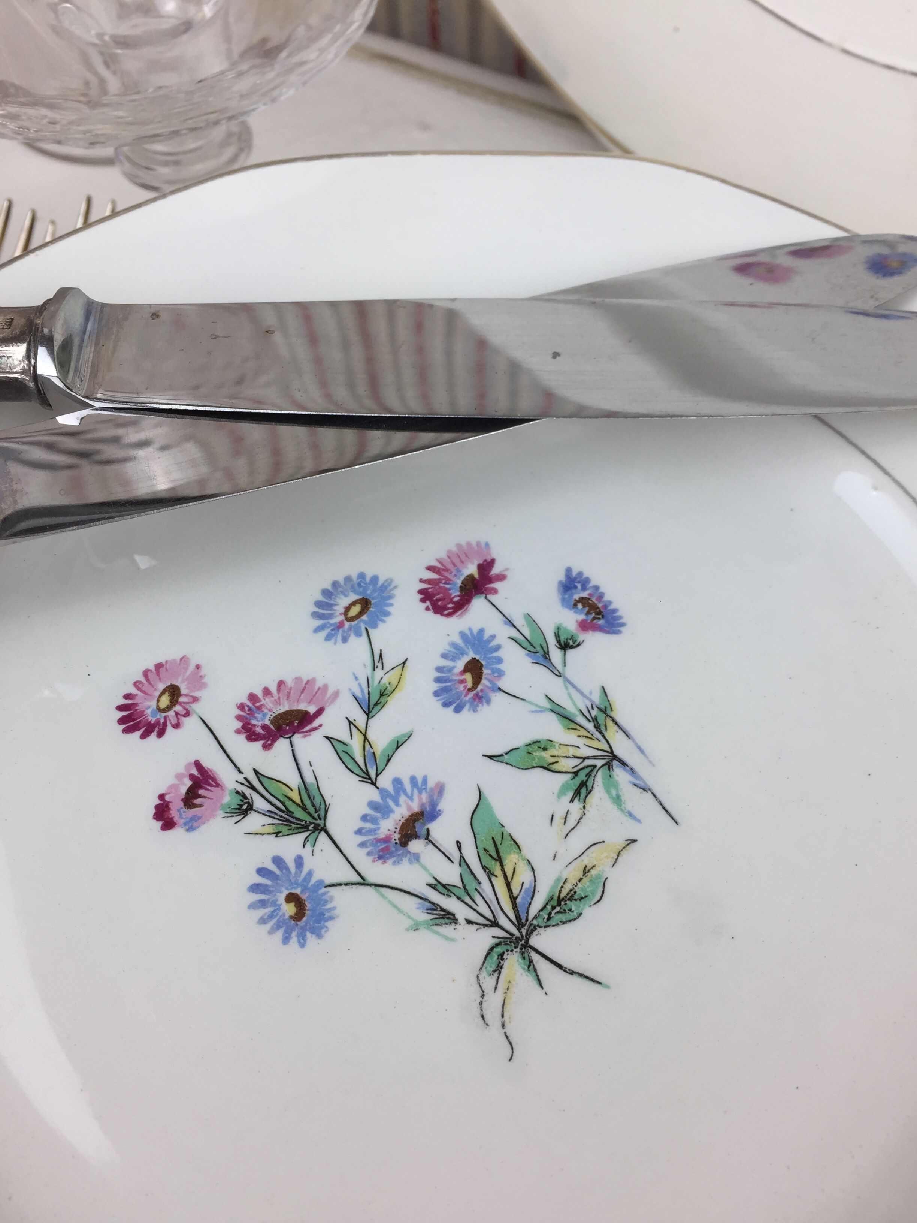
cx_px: 458
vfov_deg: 61.7
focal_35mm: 29
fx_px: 1024
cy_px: 612
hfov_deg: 48.2
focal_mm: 4.15
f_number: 2.2
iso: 32
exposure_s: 1/110
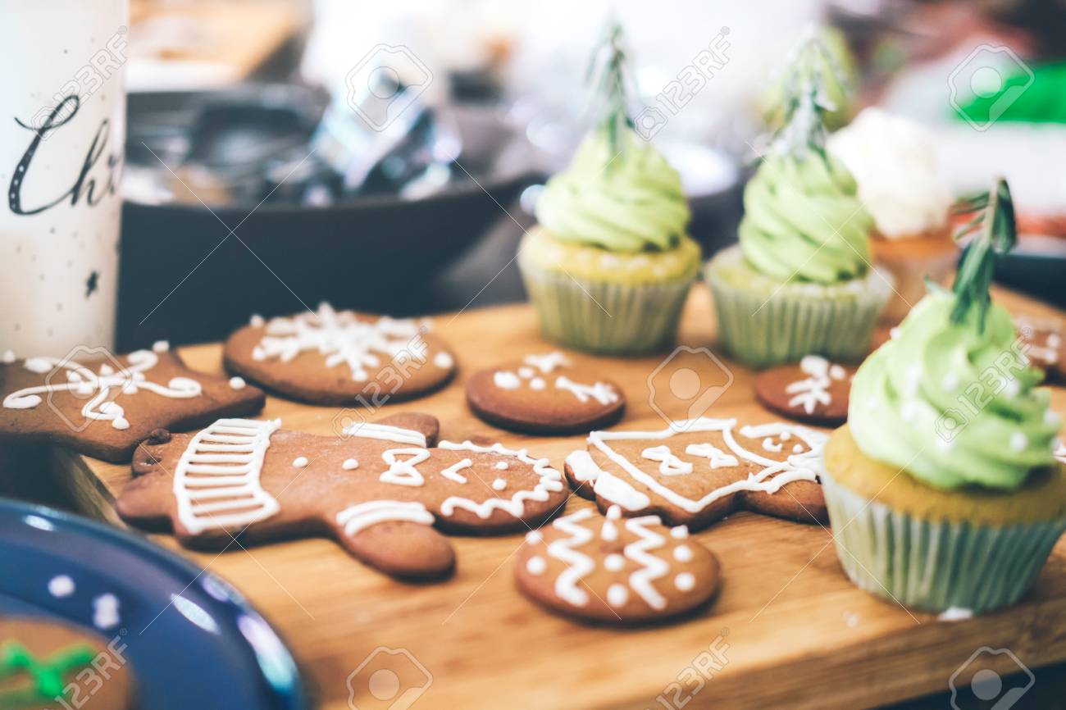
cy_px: 355
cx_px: 533
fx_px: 1569
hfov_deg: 37.5
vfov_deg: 25.5
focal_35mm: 53
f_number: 2
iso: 400
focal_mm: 35
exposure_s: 1/125
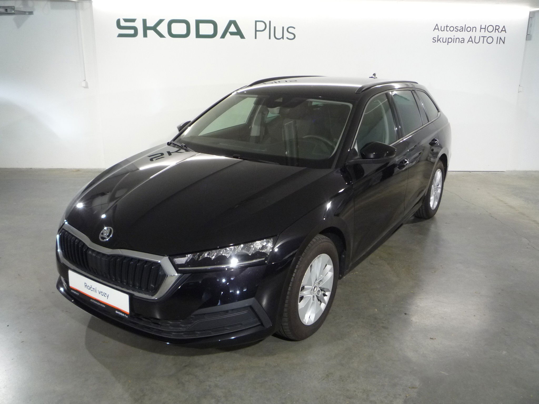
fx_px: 467
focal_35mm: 30
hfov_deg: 60.0
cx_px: 270
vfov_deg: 46.8
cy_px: 202
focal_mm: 5.2
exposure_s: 1/30
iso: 250
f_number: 3.3
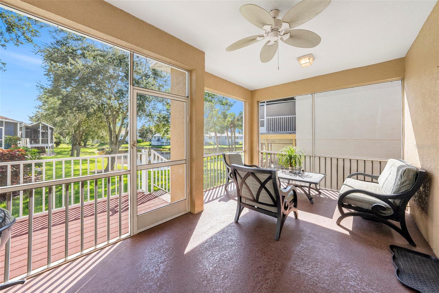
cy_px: 146
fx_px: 146
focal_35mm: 12
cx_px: 220
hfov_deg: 112.6
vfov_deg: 90.0
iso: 400
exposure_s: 1/250
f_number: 7.1
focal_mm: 12
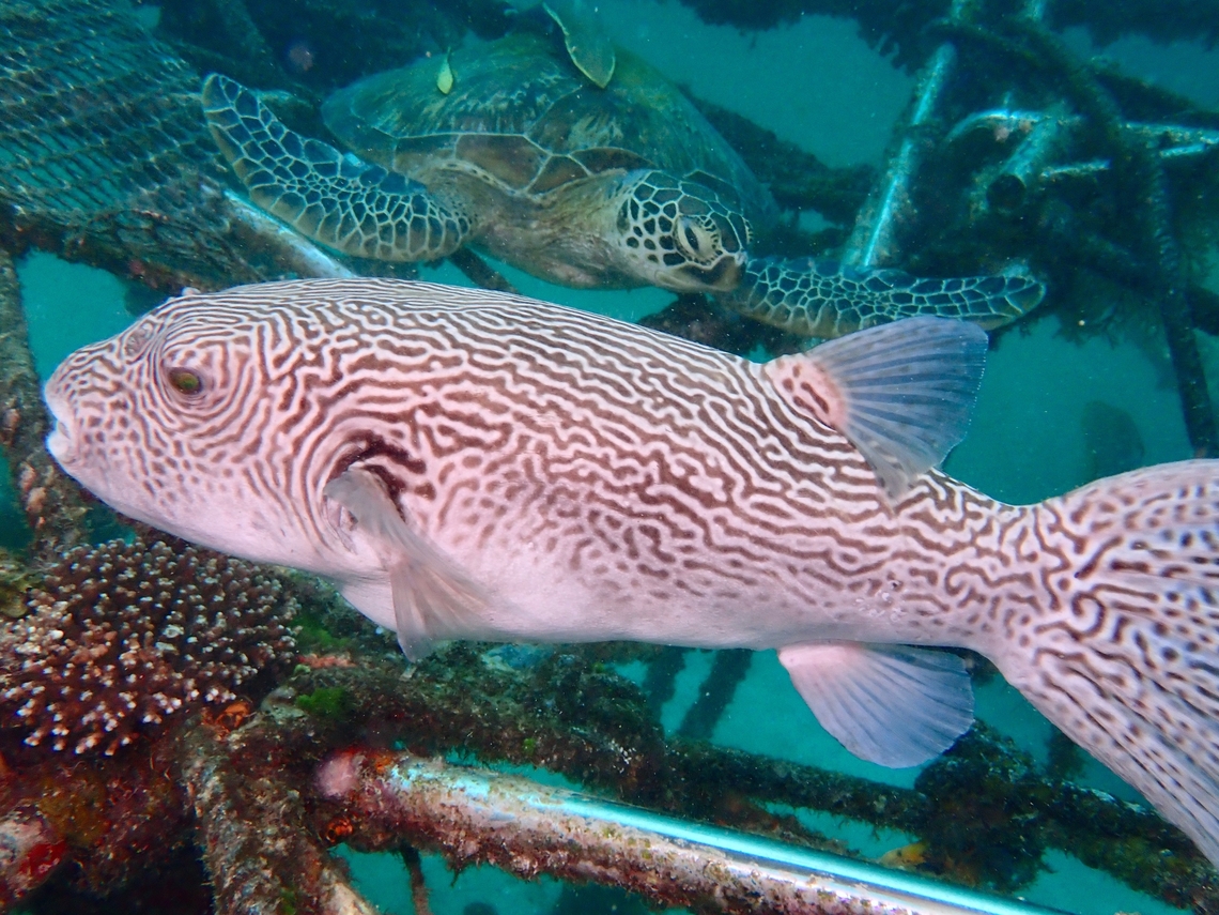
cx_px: 610
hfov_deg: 51.4
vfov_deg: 39.7
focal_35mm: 36
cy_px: 458
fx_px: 1268
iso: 160
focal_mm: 6.37
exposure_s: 1/160
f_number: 3.5
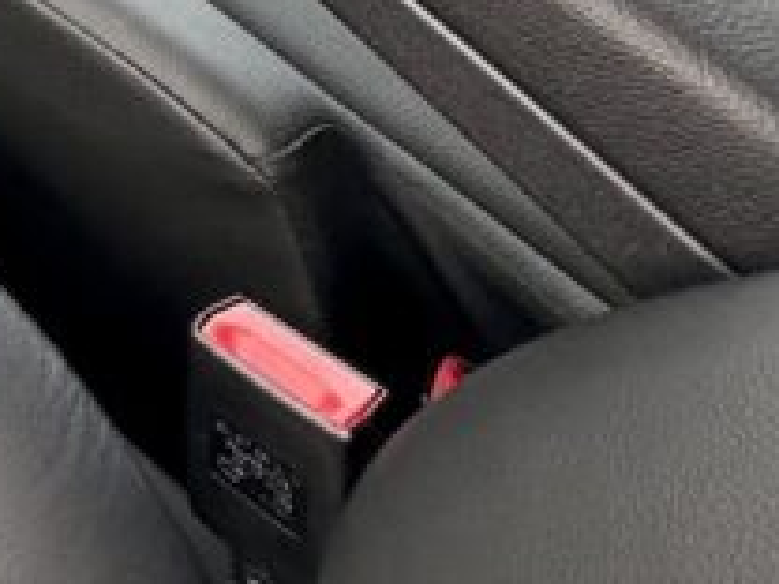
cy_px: -644
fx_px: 1553
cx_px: -772
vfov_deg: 15.8
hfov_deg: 18.5
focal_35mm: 69
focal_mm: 2.22
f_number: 2.2
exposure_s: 1/99
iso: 100
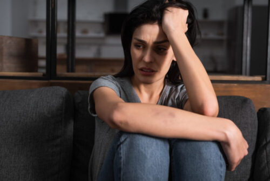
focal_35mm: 50
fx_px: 375
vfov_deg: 27.0
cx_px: 135
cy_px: 90
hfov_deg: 39.6
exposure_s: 1/200
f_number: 3.5
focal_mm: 50
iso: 100
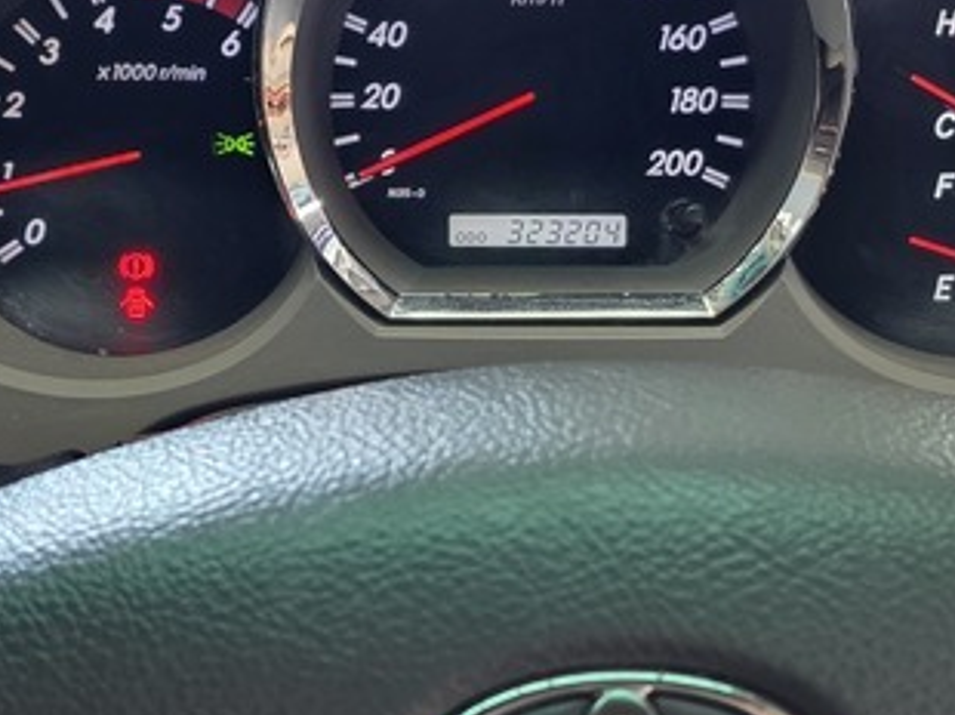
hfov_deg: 25.7
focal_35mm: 76
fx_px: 2095
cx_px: 471
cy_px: 317
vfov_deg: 19.4
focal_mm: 6.25
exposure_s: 1/100
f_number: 1.7
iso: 160
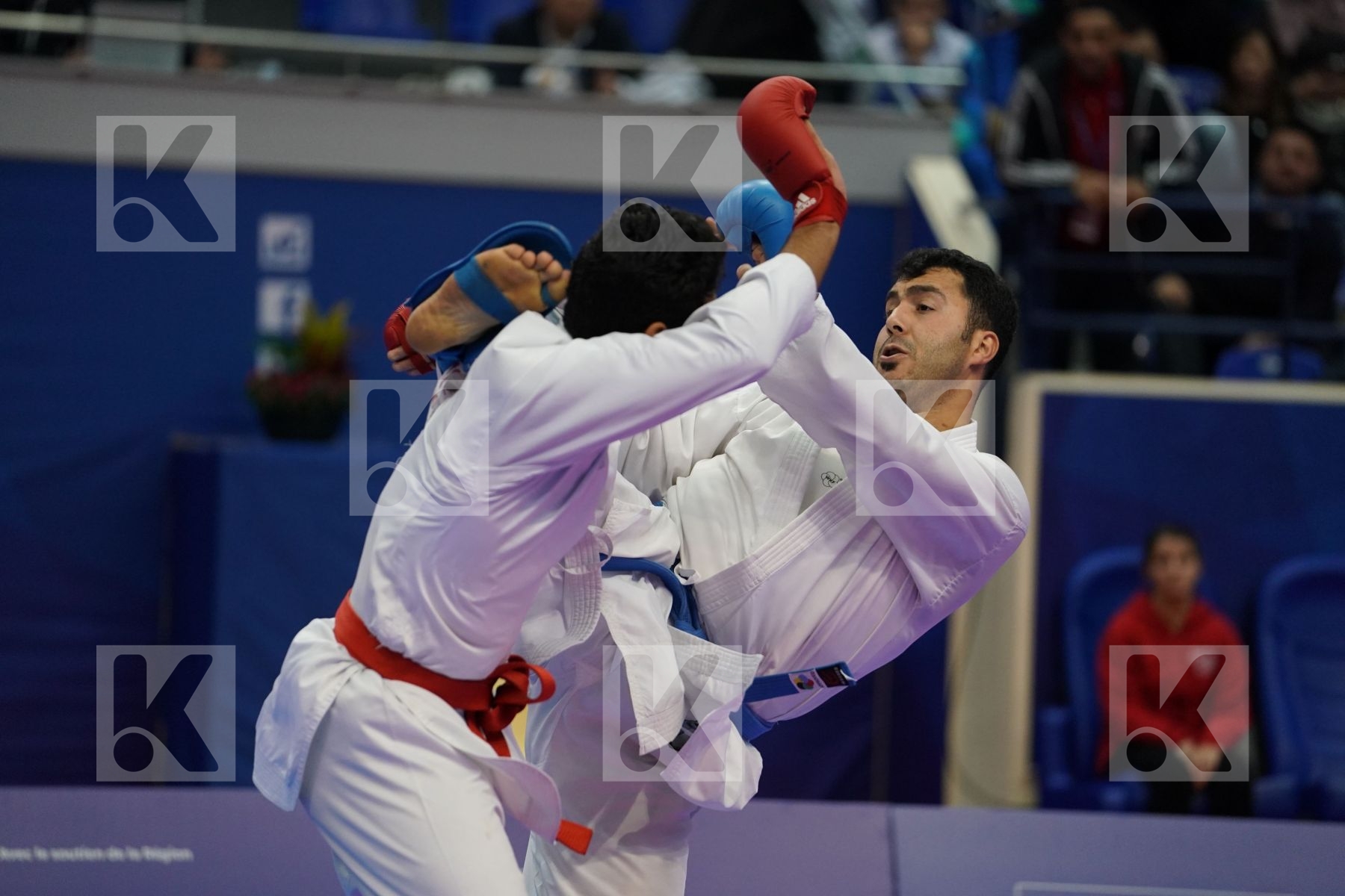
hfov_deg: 10.3
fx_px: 7472
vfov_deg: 6.9
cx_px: 672
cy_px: 448
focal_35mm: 200
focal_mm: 200
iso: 2500
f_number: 2.8
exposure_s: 1/1000
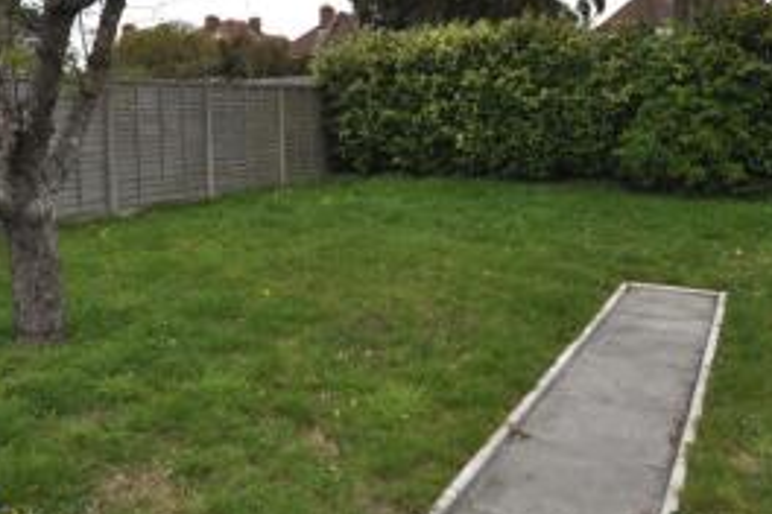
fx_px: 579
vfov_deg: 45.6
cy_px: 107
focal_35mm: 27
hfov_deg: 66.3
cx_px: 287
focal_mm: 10
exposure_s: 1/250
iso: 200
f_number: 8
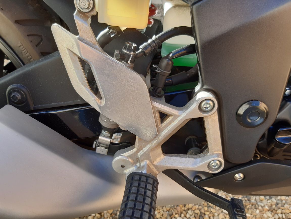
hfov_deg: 67.3
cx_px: 146
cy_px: 110
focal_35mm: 26
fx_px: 219
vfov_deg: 53.1
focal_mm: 3.92
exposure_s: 1/257
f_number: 1.7
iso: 40
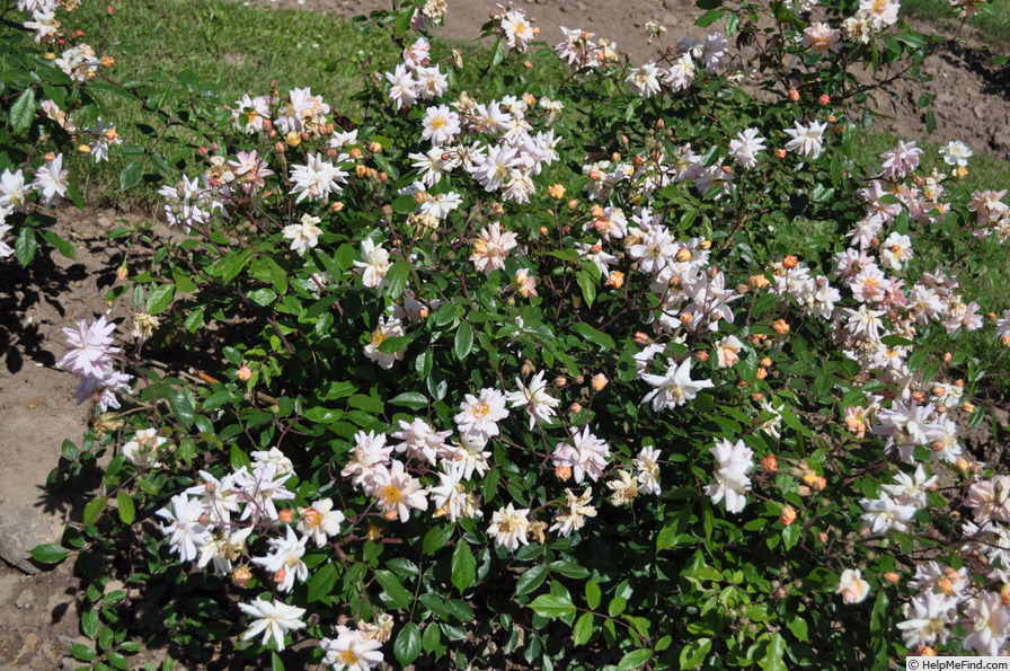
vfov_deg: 29.8
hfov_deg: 43.7
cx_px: 505
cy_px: 336
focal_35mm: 45
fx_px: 1261
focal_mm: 30
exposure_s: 1/2000
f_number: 4.5
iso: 200
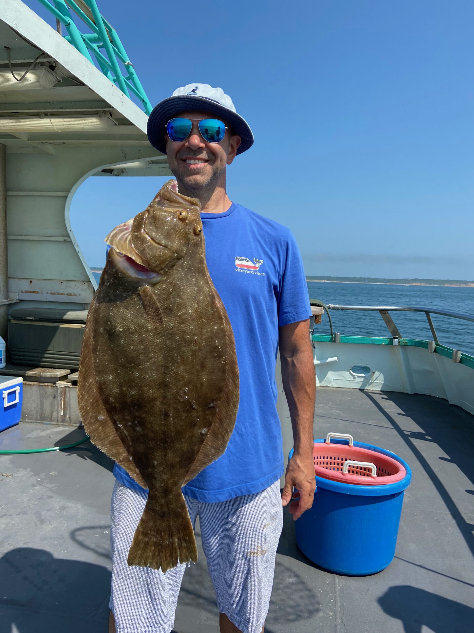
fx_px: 475
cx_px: 237
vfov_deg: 67.3
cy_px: 316
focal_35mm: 26
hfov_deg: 53.1
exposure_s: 1/2268
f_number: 1.8
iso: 32
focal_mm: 4.25
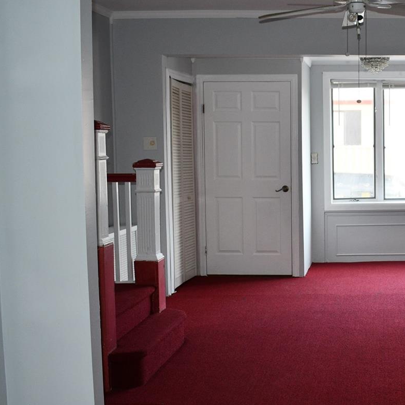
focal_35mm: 60
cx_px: 403
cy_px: 225
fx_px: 794
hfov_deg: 27.0
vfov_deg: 28.6
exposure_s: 1/100
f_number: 3.5
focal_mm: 18
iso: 400
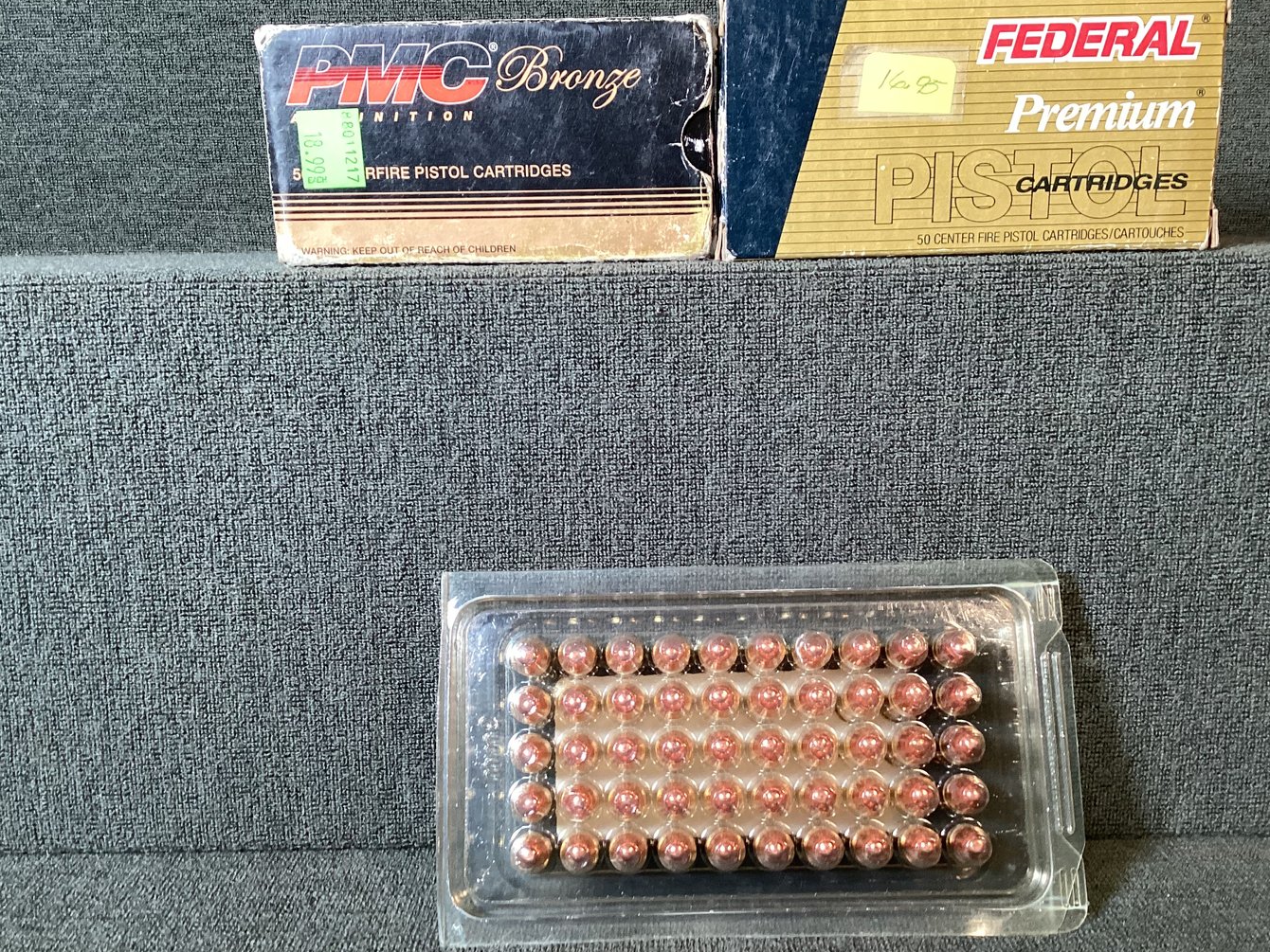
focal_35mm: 35
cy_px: 484
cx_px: 639
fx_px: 1284
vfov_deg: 40.7
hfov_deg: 52.6
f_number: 2.4
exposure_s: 1/50
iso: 200
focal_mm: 3.3
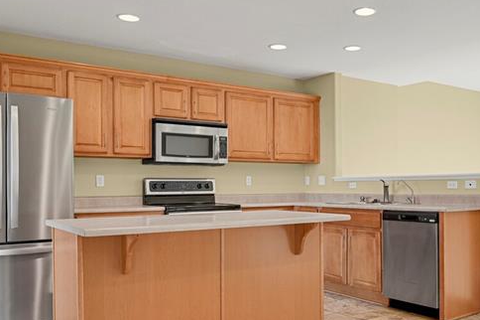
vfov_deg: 36.7
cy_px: 186
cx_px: 326
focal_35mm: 36
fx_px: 480
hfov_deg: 52.0
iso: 250
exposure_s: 1/1.25
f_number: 8
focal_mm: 17
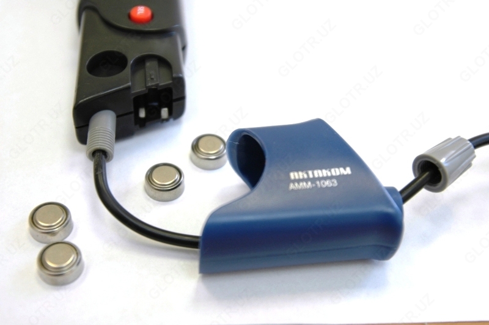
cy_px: 162
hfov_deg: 37.9
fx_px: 713
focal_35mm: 52
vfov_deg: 25.7
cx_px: 244
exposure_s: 1/50
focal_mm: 35
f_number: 4
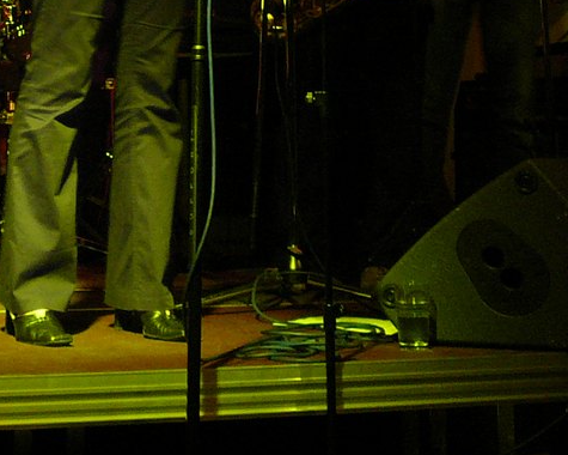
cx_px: -25
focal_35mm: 92
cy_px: -35
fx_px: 1547
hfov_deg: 20.1
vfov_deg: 16.3
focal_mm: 5.2
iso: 200
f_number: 2.8
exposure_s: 1/8
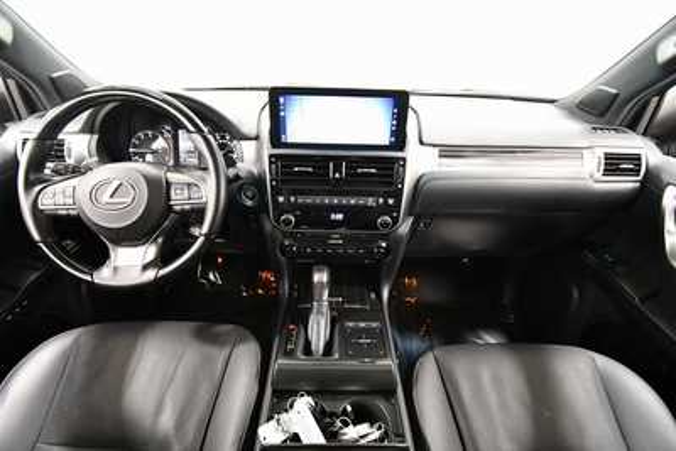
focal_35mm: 15
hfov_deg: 100.4
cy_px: 226
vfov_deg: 77.4
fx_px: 282
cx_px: 338
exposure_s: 1/60
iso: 6400
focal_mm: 10
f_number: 4.5
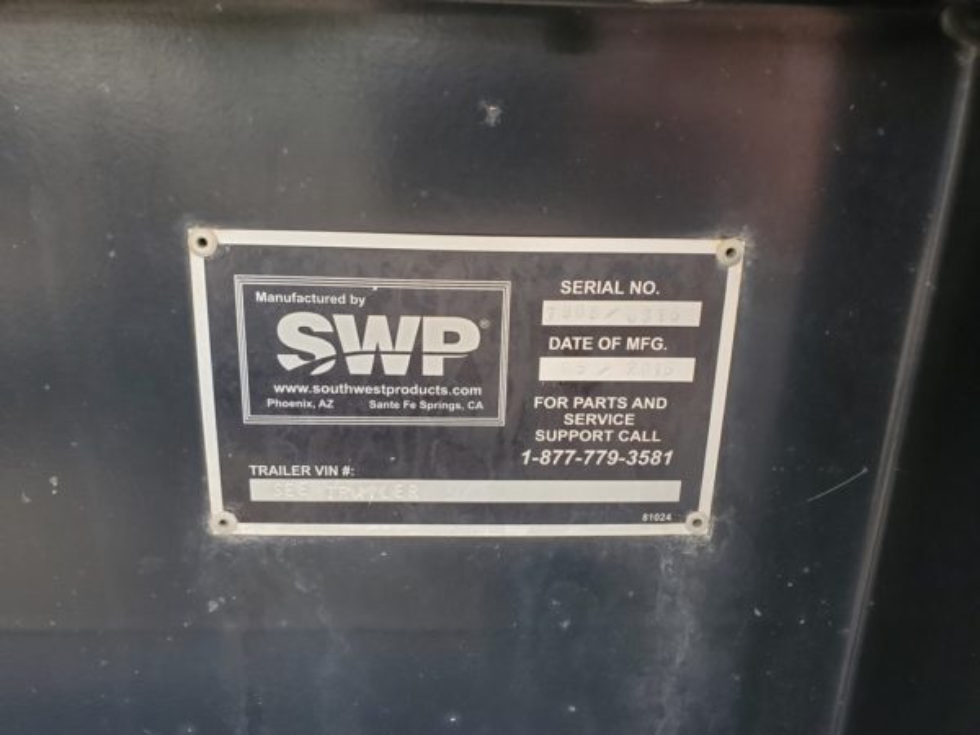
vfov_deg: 53.1
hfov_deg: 67.3
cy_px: 368
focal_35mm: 26
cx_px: 490
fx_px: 736
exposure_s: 1/100
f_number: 2.4
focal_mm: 4.3
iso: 64
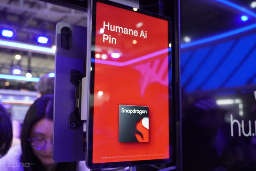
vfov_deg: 33.0
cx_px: 128
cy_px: 86
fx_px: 288
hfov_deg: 47.9
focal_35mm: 40
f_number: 4.5
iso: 4000
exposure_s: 1/160
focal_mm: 27
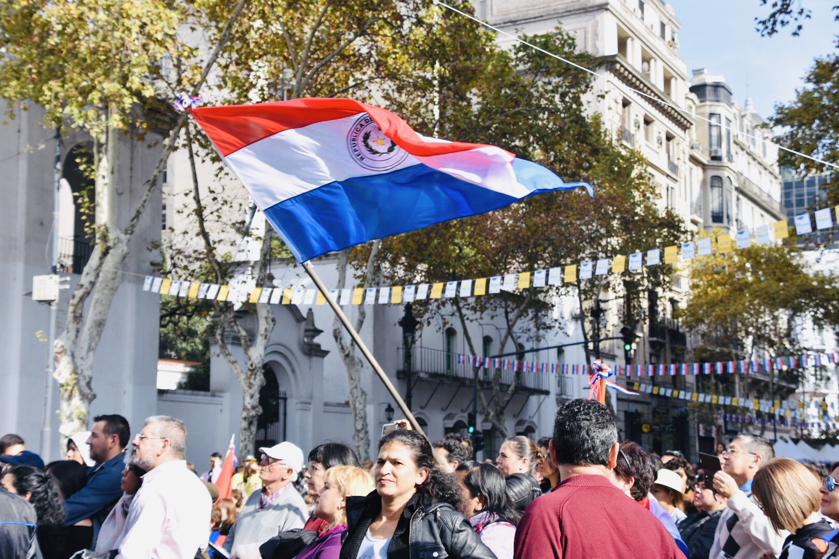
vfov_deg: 23.8
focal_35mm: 57
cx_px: 420
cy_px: 280
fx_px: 1328
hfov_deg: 35.1
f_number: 6.3
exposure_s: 1/250
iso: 100
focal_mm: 38
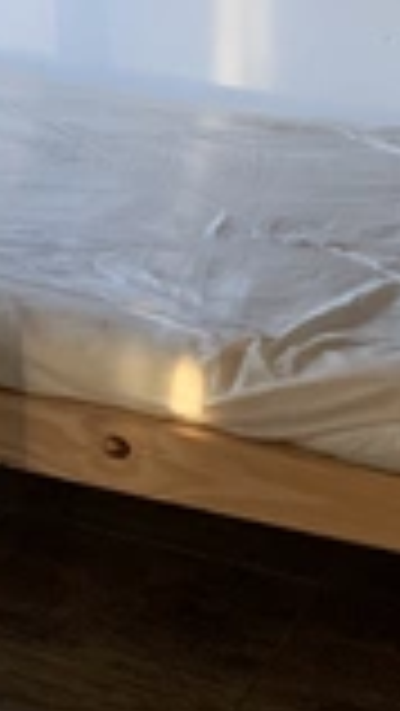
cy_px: -22
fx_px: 1488
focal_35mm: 79
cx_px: -117
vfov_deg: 25.3
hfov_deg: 14.7
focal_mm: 4.25
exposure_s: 1/60
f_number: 1.8
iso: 400
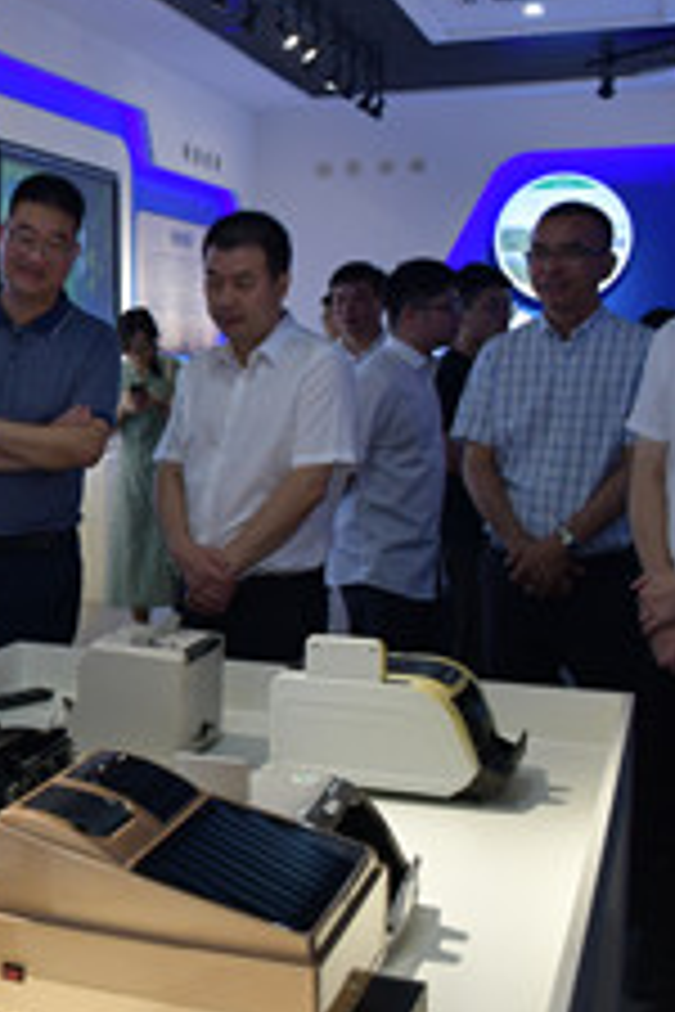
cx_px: -202
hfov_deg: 22.4
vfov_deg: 36.8
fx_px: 1519
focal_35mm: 54
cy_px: 432
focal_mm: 18
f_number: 3.5
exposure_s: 1/200
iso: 800
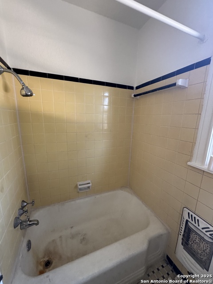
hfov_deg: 85.7
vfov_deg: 102.1
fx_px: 115
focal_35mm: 14
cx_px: 106
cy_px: 142
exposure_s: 1/68
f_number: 2.2
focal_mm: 2.22
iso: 320
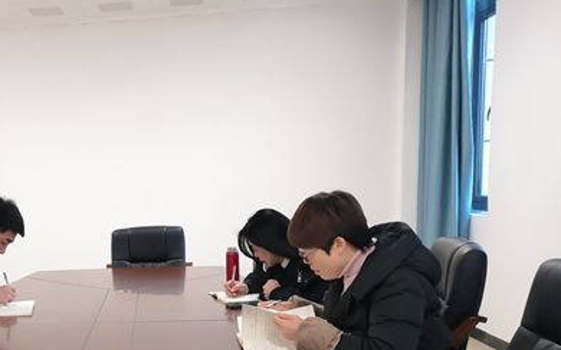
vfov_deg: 27.4
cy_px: 274
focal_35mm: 46
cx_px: 96
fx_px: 703
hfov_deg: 41.3
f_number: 1.8
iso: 640
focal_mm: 4.75
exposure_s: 1/100
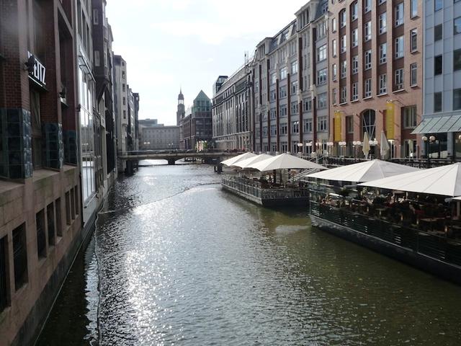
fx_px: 426
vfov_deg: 44.2
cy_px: 173
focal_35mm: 32
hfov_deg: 56.8
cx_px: 230
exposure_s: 1/320
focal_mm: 5.3
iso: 160
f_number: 8
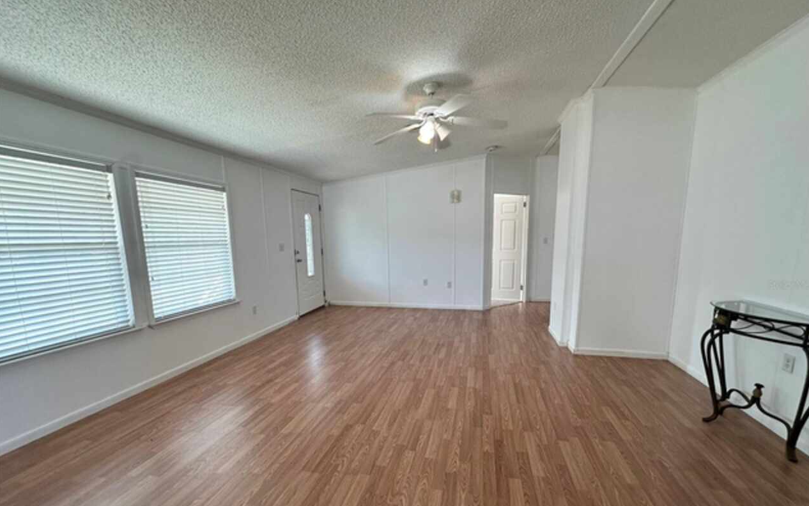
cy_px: 285
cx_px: 407
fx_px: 331
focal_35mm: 15
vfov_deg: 74.5
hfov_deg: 101.5
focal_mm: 2.22
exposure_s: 1/120
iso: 125
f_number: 2.2
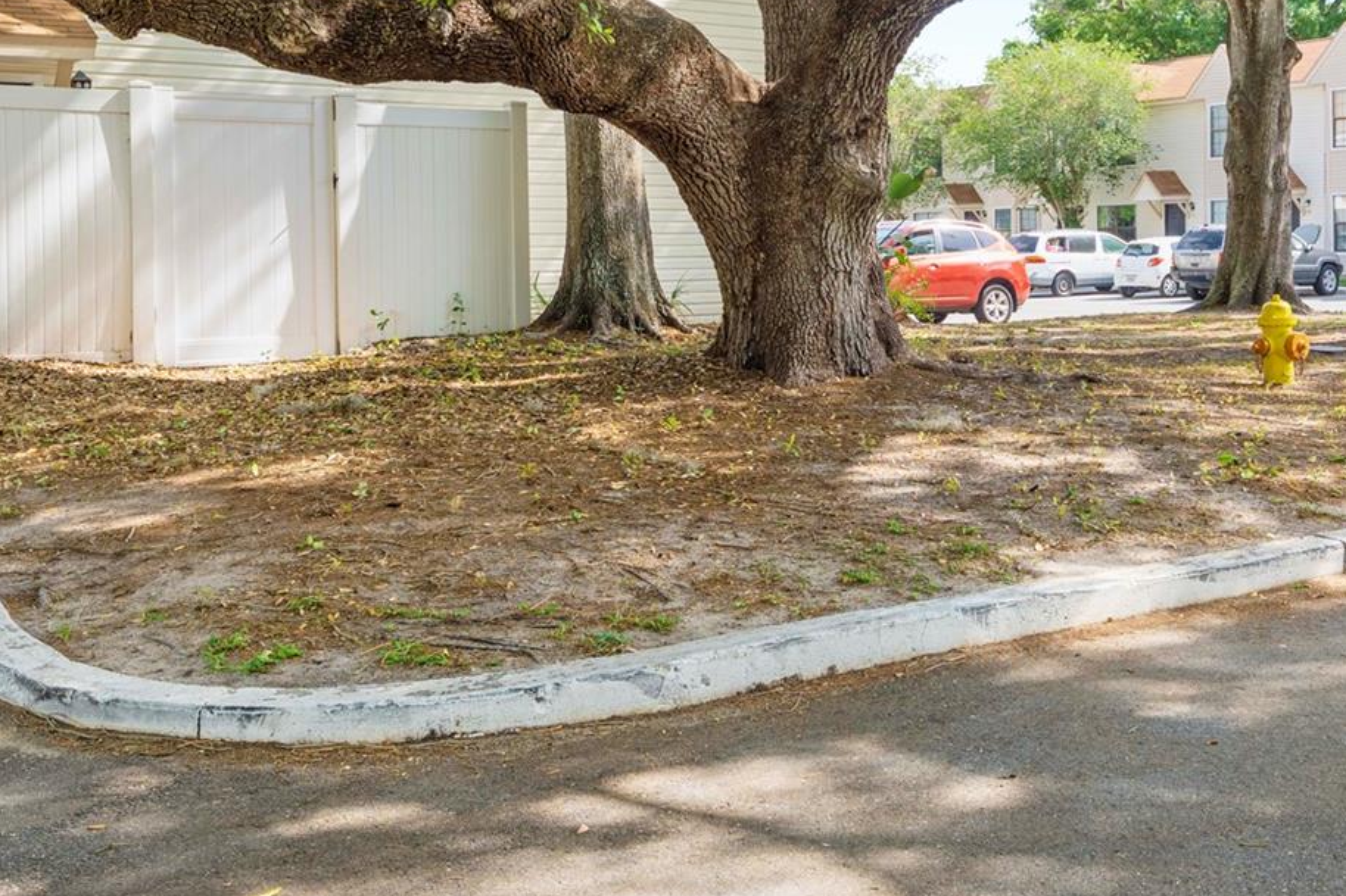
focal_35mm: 42
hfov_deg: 45.4
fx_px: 1570
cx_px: 941
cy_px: 275
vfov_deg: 31.5
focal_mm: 24
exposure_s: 1/80
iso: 200
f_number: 9
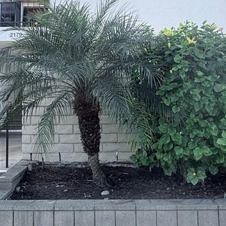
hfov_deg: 42.7
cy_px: 90
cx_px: 98
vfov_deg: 42.6
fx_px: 288
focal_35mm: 39
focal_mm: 2.22
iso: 50
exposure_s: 1/192
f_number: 2.2
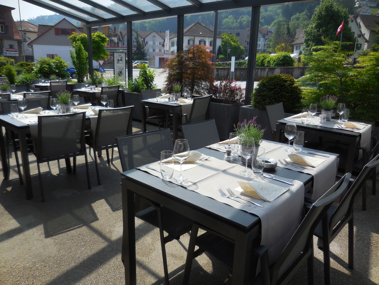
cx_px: 190
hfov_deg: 69.4
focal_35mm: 25
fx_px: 274
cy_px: 142
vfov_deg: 54.9
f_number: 3.3
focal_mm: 4.5
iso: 125
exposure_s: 1/1250
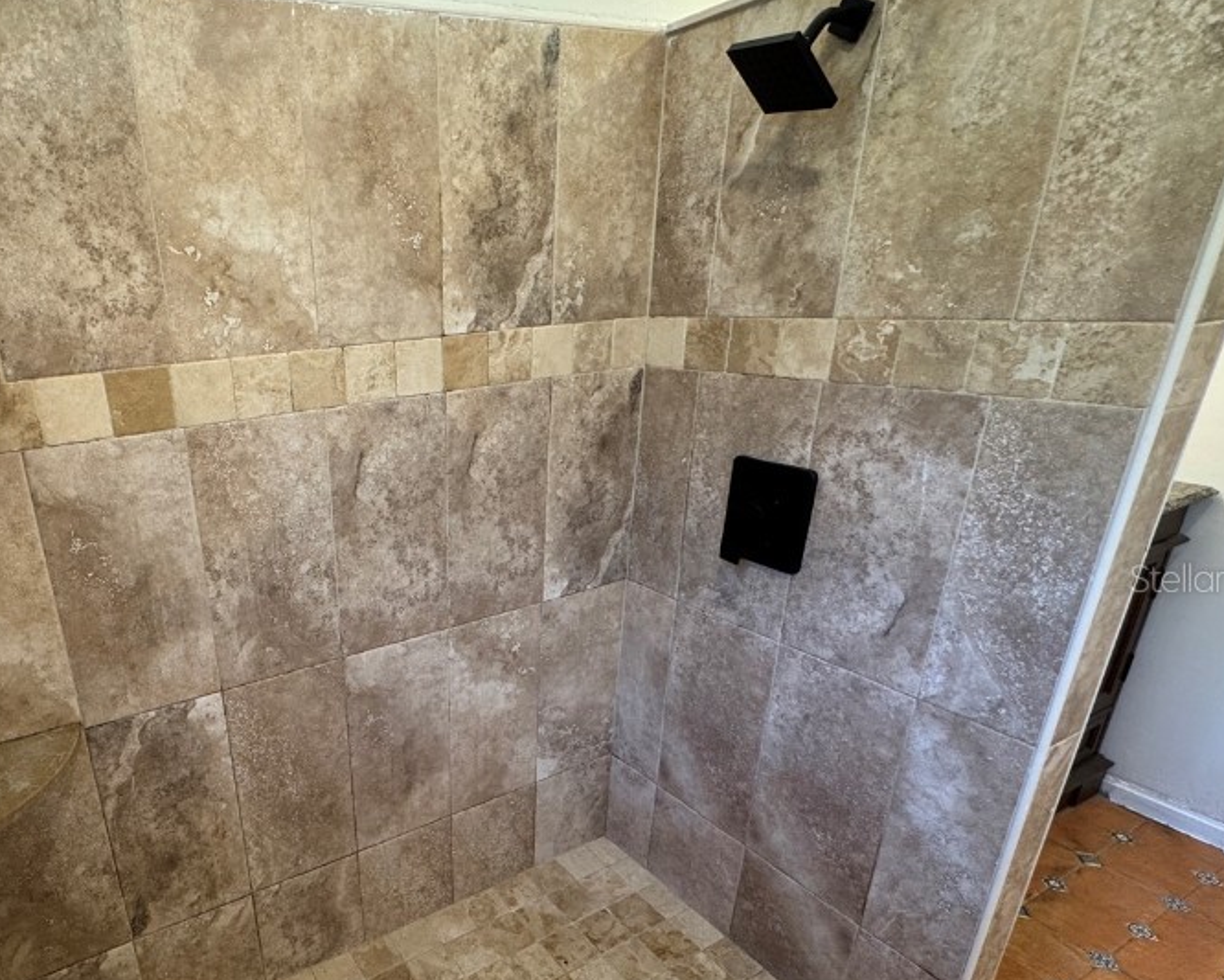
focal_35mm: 21
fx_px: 761
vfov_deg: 65.1
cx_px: 362
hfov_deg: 74.0
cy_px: 577
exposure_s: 1/60
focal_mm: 2.22
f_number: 2.2
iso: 200
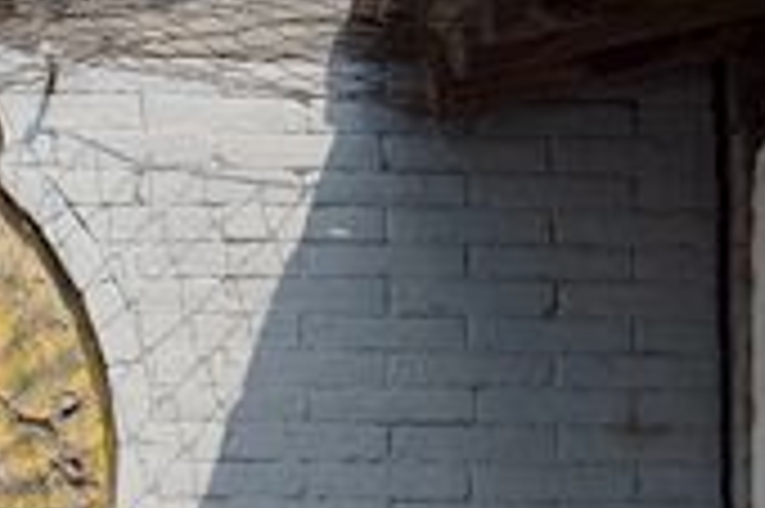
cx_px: -130
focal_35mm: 132
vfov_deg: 9.8
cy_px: 931
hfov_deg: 15.1
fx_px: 2802
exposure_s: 1/1250
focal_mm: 22
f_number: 3.8
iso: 200
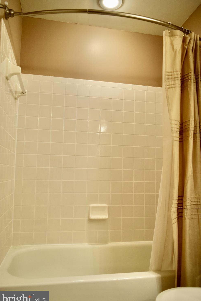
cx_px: 102
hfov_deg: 46.4
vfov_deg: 65.5
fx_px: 235
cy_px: 152
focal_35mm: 28
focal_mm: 18
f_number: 4
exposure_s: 1/60
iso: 400
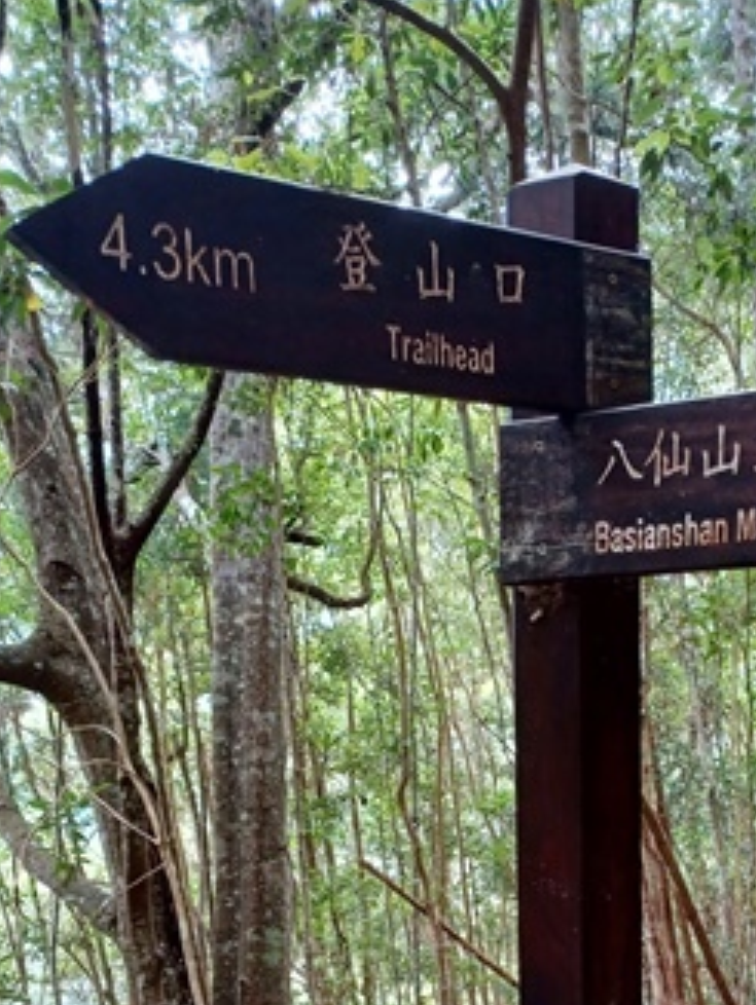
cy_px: 916
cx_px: 565
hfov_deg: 31.0
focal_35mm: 46
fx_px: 1338
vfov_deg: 38.2
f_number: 1.8
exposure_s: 1/59
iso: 320
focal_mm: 4.6
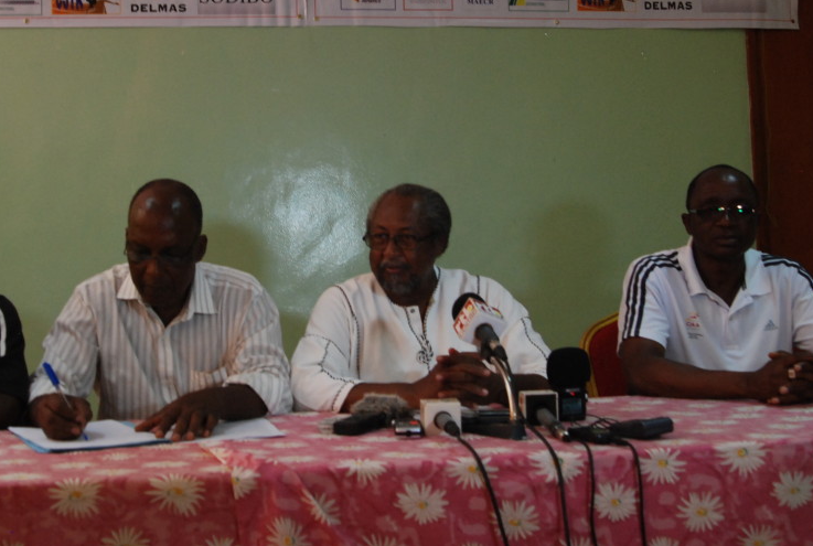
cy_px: 173
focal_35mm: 50
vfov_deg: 26.9
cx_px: 350
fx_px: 1132
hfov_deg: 39.4
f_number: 4.5
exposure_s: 1/80
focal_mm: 24
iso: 800
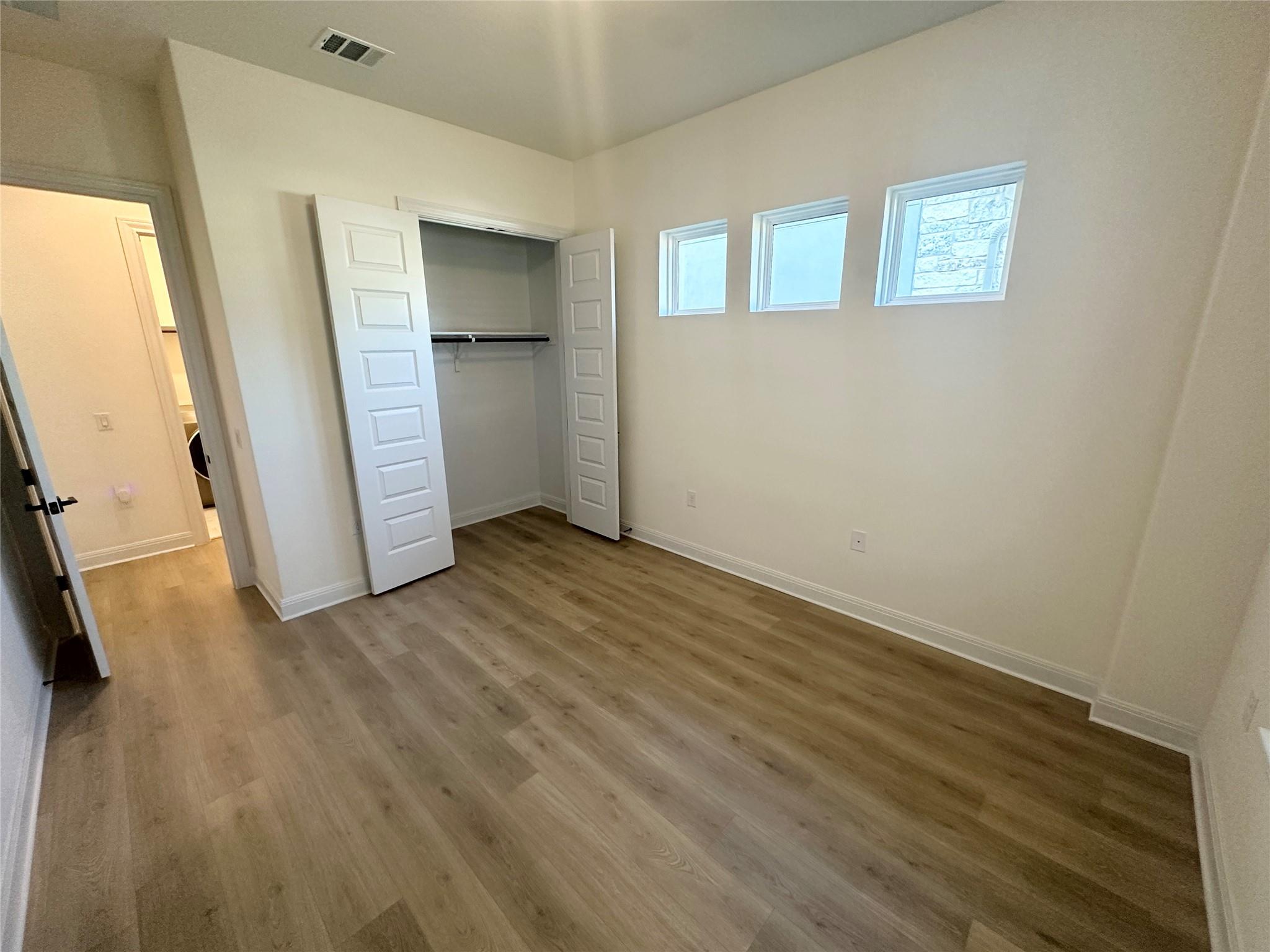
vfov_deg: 85.7
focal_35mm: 14
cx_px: 635
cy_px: 476
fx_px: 514
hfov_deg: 102.1
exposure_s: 1/120
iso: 250
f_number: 2.2
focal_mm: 2.22
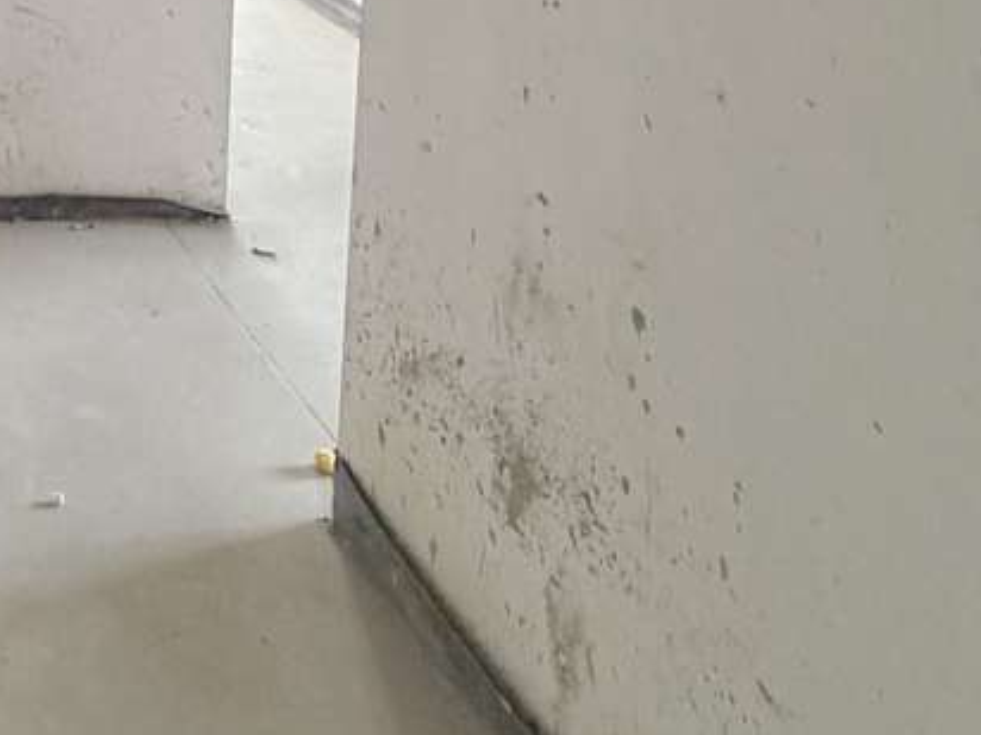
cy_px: -299
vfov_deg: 23.9
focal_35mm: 51
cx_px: -224
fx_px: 1445
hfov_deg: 31.0
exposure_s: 1/60
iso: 400
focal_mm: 2.22
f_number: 2.2
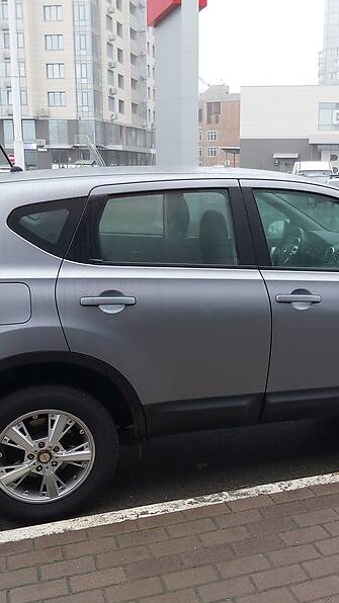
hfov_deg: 30.9
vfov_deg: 52.8
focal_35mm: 38
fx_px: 608
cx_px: 226
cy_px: 300
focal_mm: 3.9
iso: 100
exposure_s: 1/60
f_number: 1.7
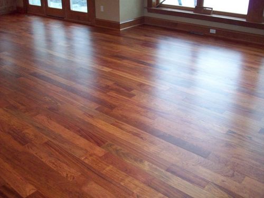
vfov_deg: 38.7
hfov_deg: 50.1
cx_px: 132
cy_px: 99
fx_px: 282
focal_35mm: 37
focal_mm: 6.2
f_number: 2.8
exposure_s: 1/49.9
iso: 200
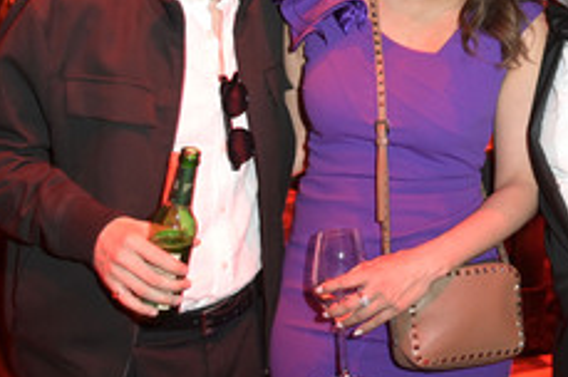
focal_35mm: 63
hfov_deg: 31.5
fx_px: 993
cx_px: 408
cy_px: 84
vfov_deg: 21.3
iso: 2500
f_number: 5.6
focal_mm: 32
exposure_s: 1/20
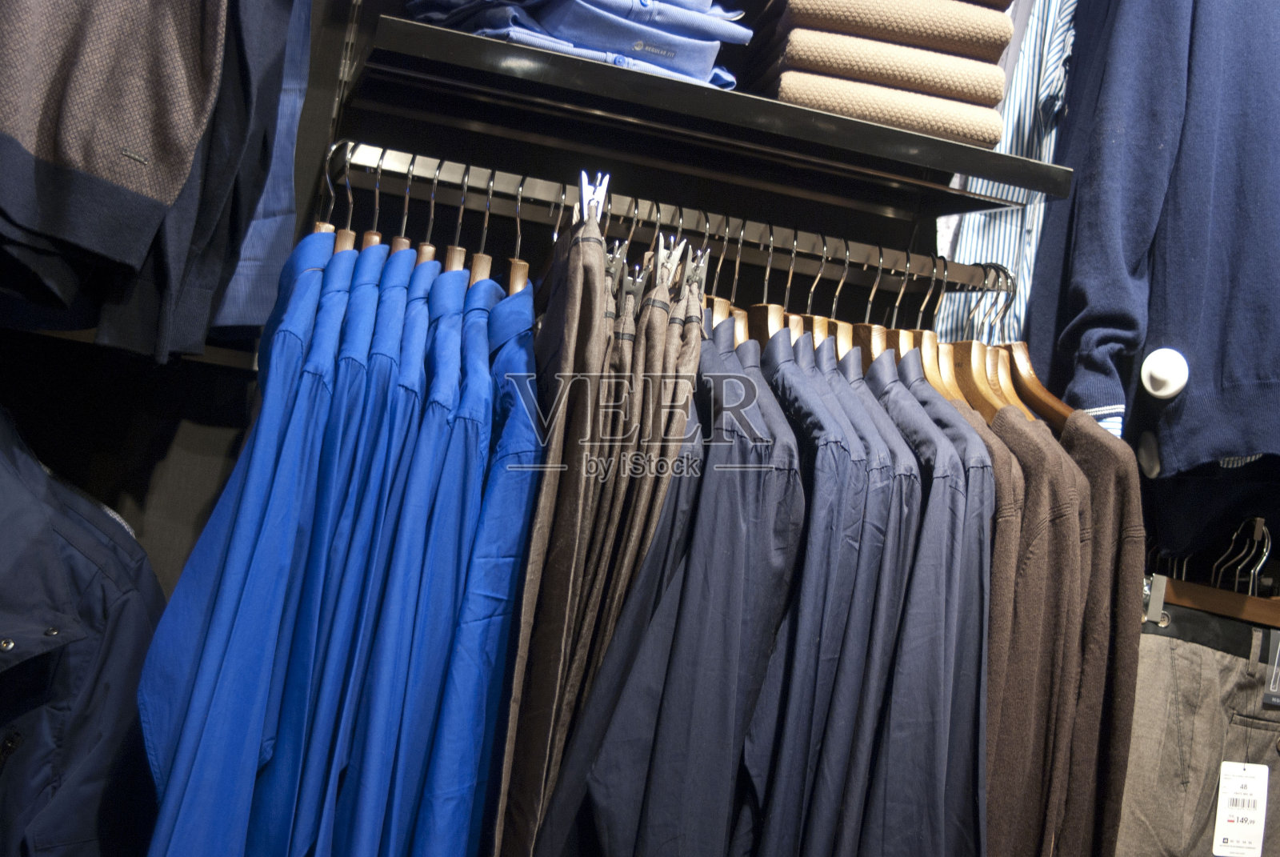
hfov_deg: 37.8
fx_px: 1869
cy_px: 428
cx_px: 640
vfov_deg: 25.8
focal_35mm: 52
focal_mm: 35
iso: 400
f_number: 4
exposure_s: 1/50
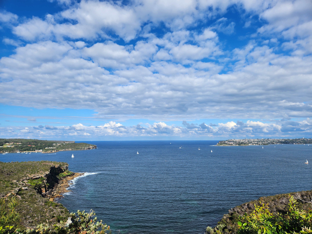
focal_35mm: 23
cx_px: 156
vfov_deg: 58.9
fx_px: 207
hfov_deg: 73.9
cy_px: 117
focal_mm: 5.4
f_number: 1.8
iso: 20
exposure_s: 1/1973
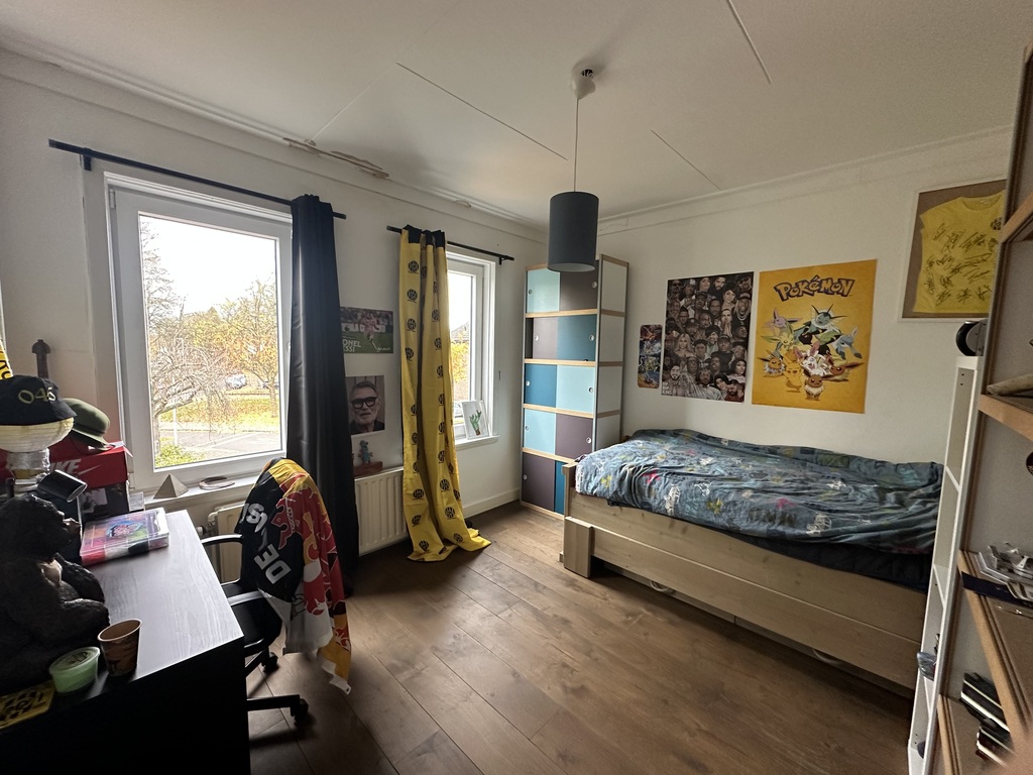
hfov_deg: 102.1
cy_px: 388
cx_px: 516
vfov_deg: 85.7
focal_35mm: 14
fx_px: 418
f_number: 2.2
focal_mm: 2.22
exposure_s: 1/83
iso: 320
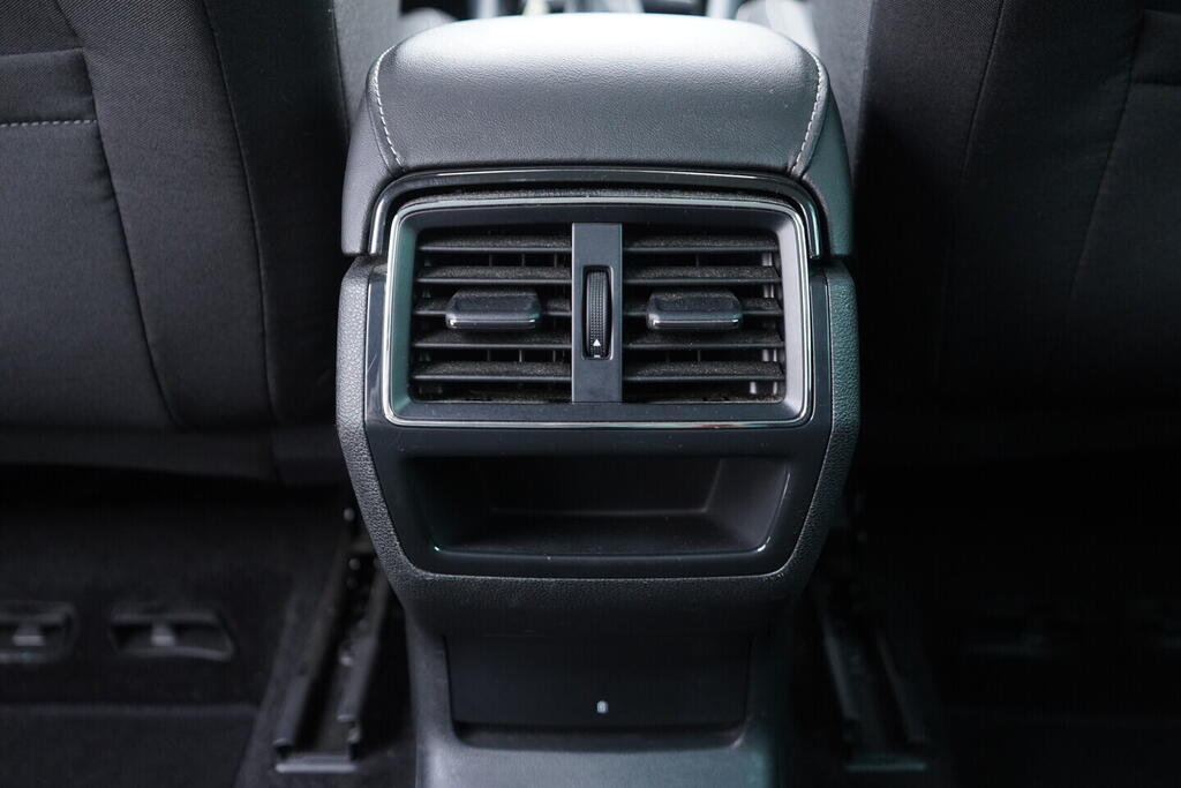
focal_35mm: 36
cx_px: 590
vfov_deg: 36.9
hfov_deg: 53.1
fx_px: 1181
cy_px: 394
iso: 1250
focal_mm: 24
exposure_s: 1/40
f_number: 2.8
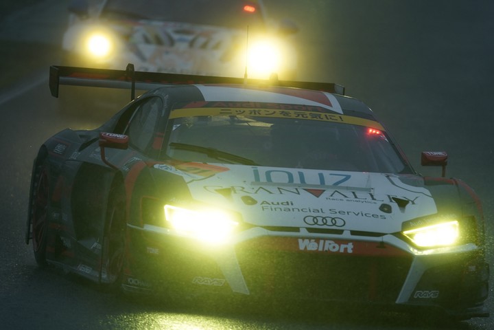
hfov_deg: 3.4
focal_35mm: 600
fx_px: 8233
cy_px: 165
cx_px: 247
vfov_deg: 2.3
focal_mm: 600
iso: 800
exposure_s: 1/640
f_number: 6.3
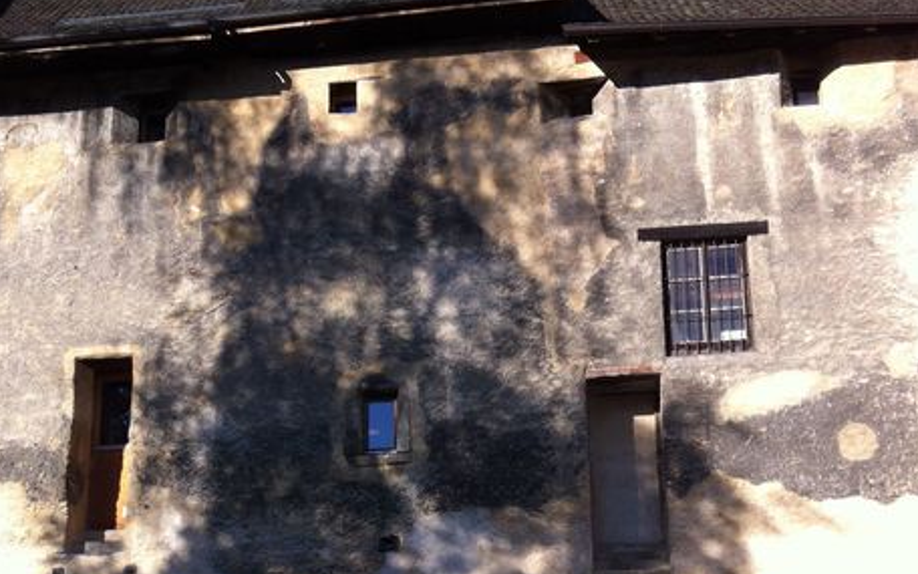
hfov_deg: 38.8
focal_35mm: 52
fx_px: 1301
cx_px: 413
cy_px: 467
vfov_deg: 24.4
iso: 80
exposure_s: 1/794
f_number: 2.8
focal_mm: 3.85
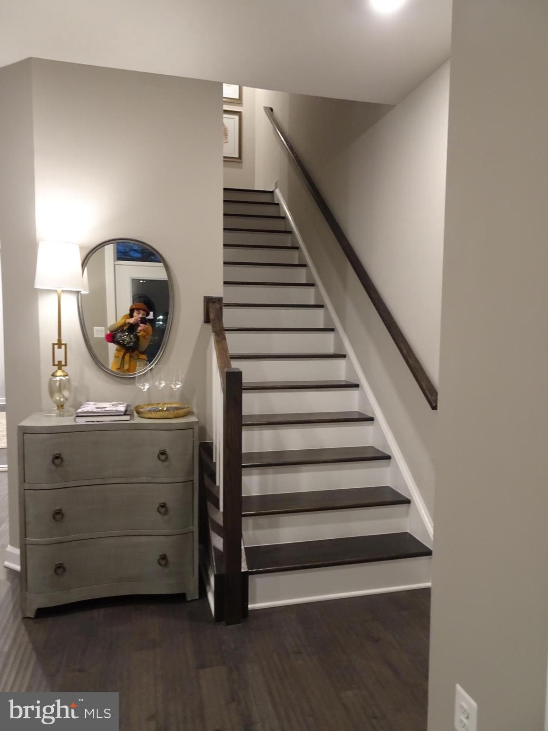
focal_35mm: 24
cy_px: 366
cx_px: 274
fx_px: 507
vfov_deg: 71.6
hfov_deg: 56.8
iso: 640
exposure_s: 1/30
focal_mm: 4.1
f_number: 3.5
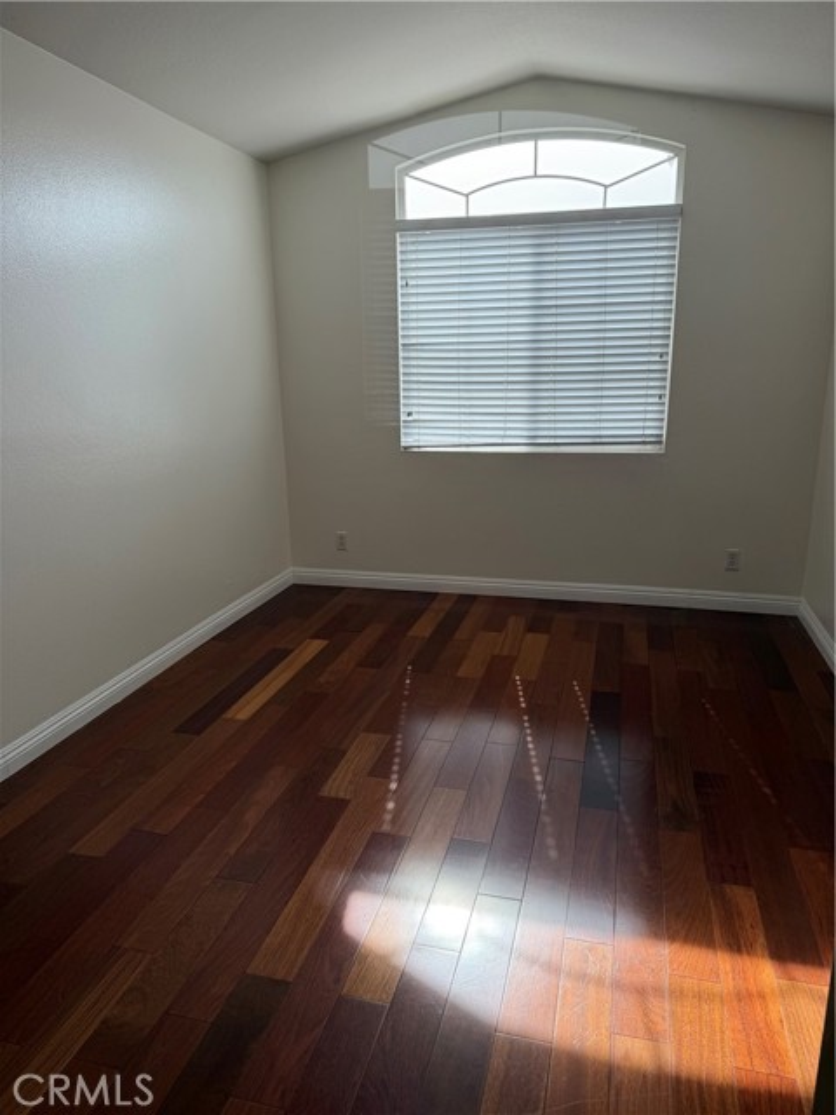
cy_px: 558
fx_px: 773
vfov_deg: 71.6
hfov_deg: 56.8
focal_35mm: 24
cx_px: 418
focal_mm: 6.76
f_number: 1.78
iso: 80
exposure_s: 1/481
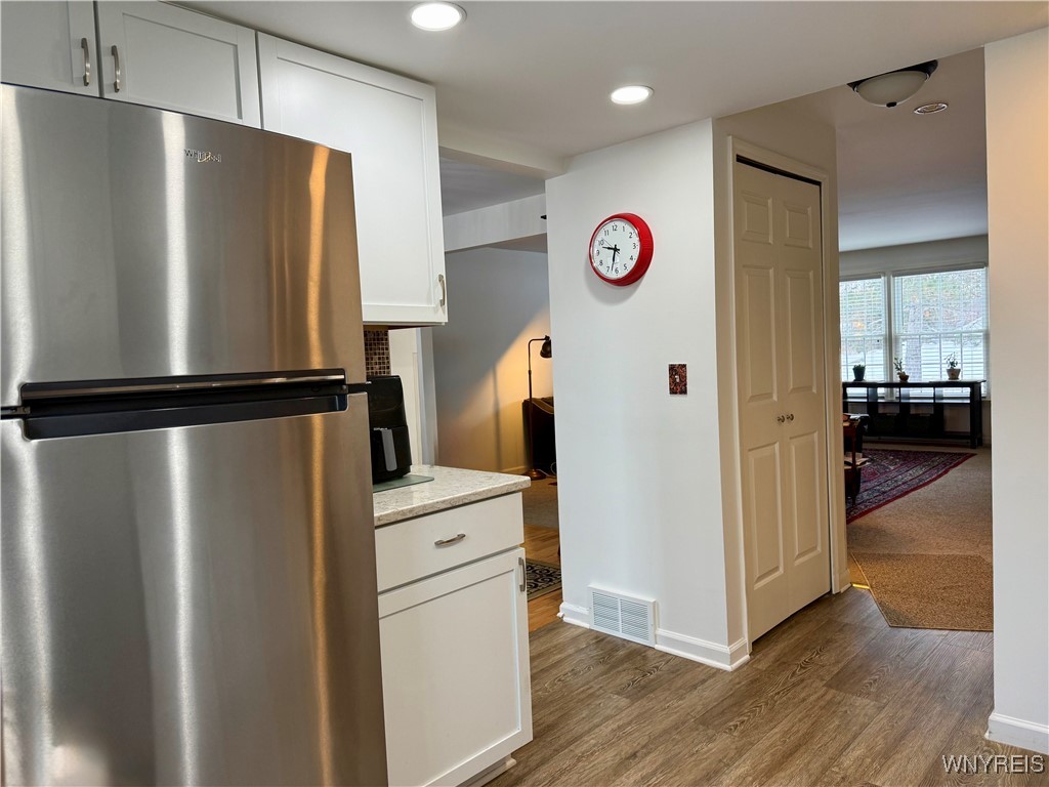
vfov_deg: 56.8
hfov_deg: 71.6
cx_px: 524
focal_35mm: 24
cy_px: 394
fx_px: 727
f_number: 1.78
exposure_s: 1/60
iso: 100
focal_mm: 6.76
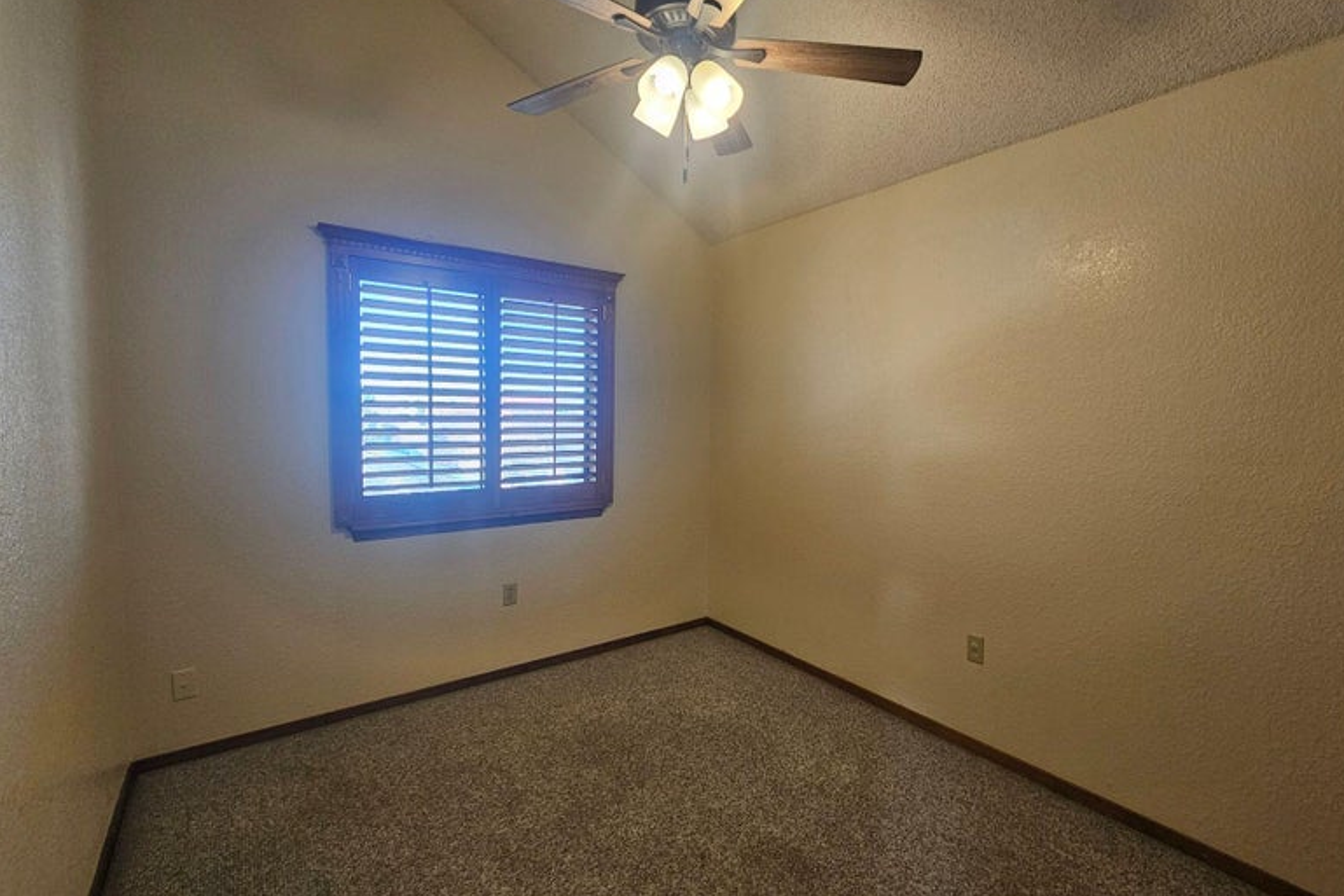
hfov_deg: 100.2
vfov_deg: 77.3
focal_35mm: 15
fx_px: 560
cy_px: 451
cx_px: 728
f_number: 2.2
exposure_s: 1/60
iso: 100
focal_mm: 2.2
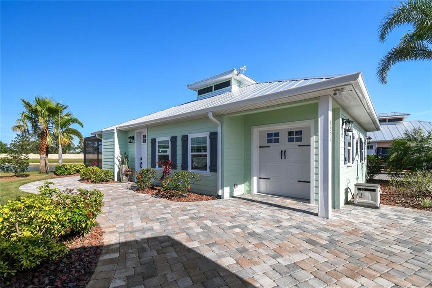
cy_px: 144
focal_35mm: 15
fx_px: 180
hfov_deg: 100.4
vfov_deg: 77.3
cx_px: 216
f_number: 7.1
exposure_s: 1/160
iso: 100
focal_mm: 10
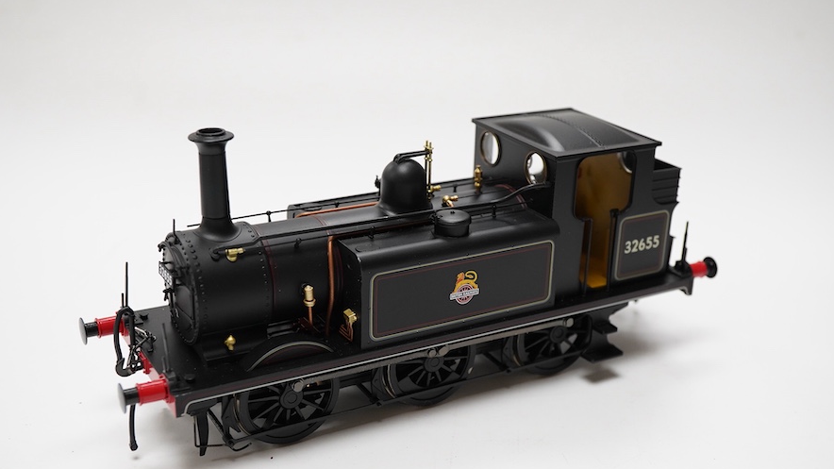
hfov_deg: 42.9
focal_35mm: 48
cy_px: 266
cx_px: 415
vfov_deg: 24.9
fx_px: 1061
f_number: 9
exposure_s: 1/125
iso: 1250
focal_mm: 30
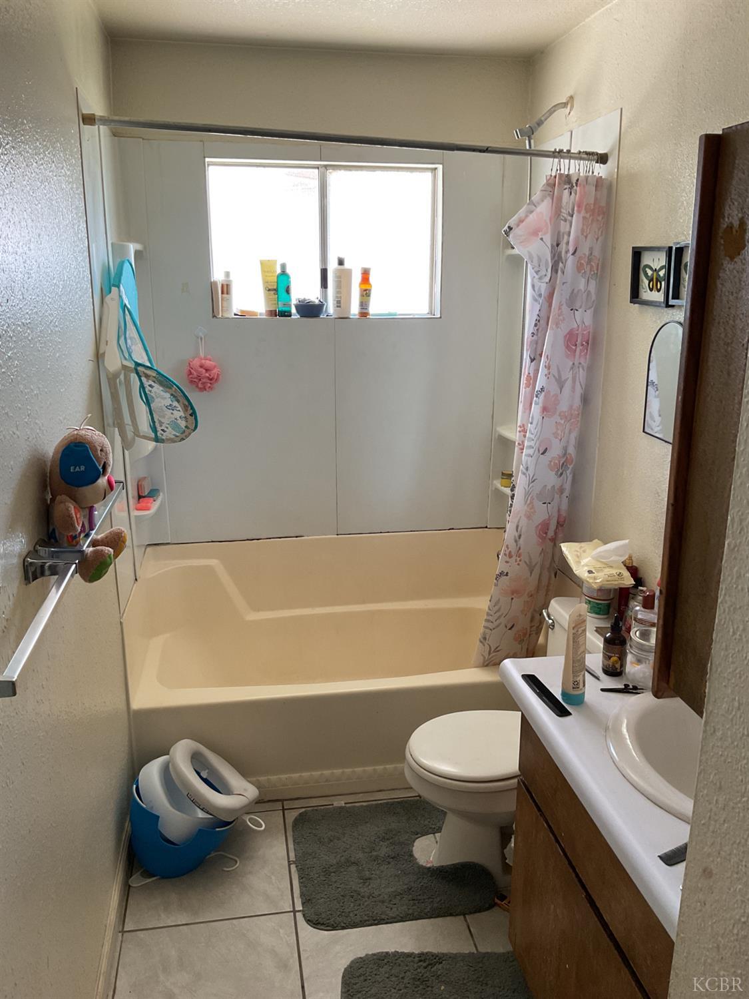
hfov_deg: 48.2
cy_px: 500
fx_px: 837
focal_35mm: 29
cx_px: 374
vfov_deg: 61.7
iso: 64
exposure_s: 1/60
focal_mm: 3
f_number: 1.8
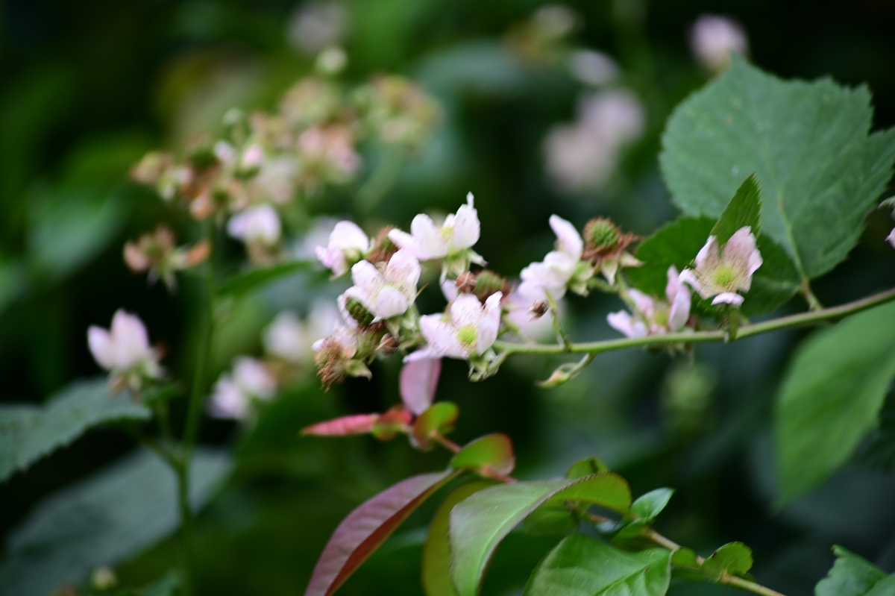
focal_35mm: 185
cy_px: 298
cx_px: 448
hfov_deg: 11.1
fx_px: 4597
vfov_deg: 7.4
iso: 500
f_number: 4.5
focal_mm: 185
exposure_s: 1/40
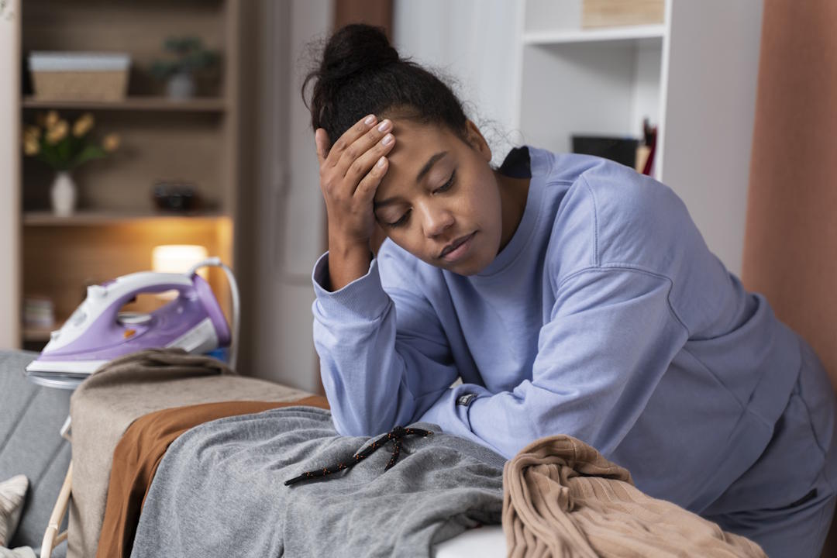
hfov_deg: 29.7
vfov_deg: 20.0
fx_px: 1581
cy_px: 279
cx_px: 418
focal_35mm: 68
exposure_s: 1/160
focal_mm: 68
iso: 200
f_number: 2.8
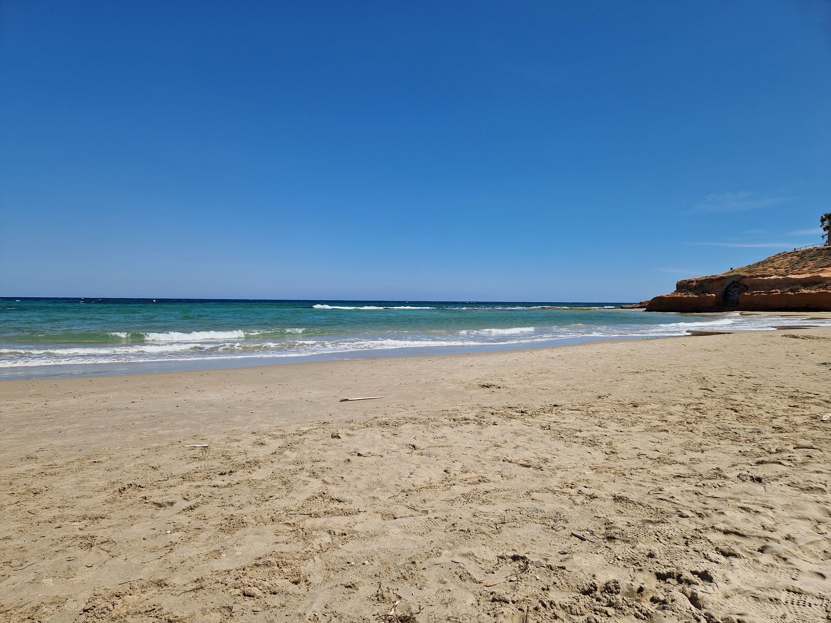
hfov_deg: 73.9
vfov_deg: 58.9
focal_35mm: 23
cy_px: 312
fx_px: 552
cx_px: 416
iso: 50
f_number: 1.8
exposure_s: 1/2904
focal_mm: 5.4
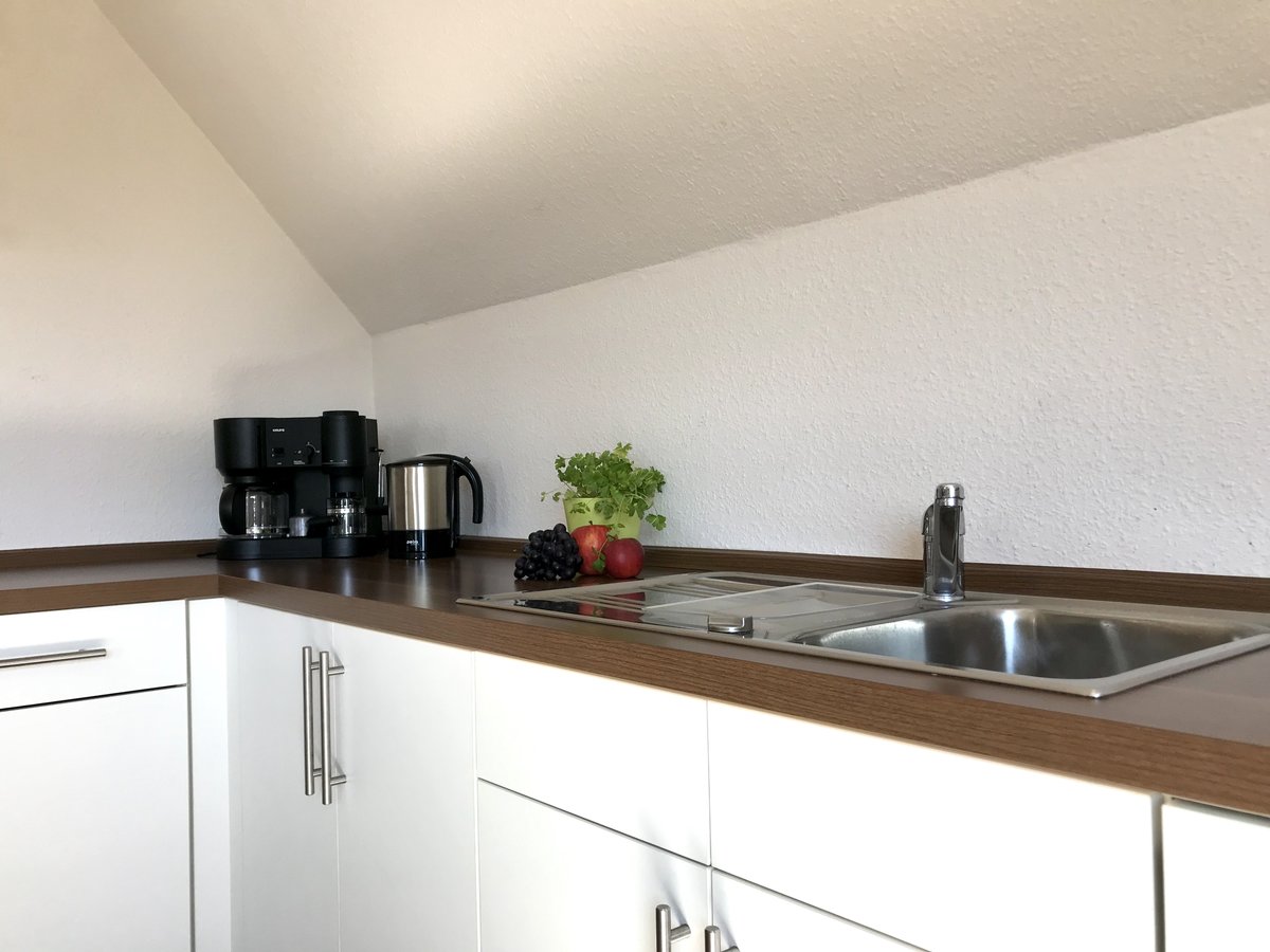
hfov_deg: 63.4
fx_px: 1027
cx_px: 635
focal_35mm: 28
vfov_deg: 49.7
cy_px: 476
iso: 20
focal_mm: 3.99
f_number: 1.8
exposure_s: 1/104
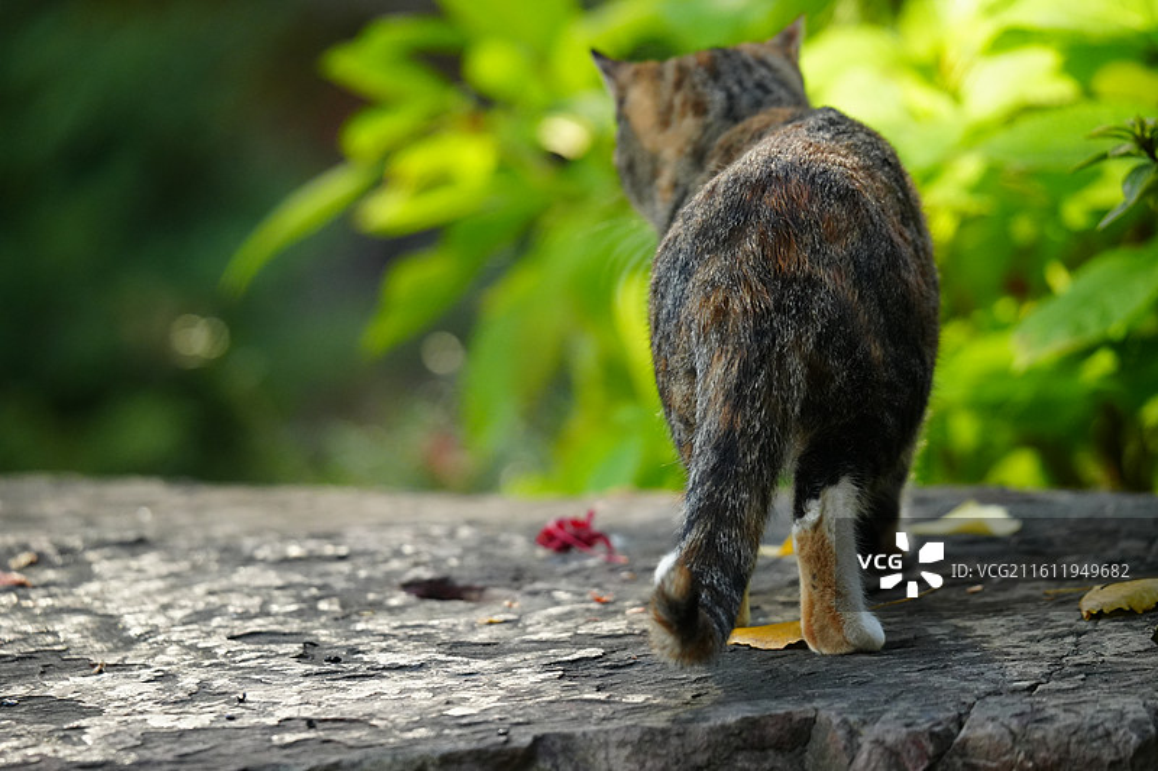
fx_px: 12583
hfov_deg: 5.3
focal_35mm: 391
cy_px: 386
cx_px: 579
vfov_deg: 3.5
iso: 4000
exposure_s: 1/1000
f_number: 6.3
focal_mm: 391.3
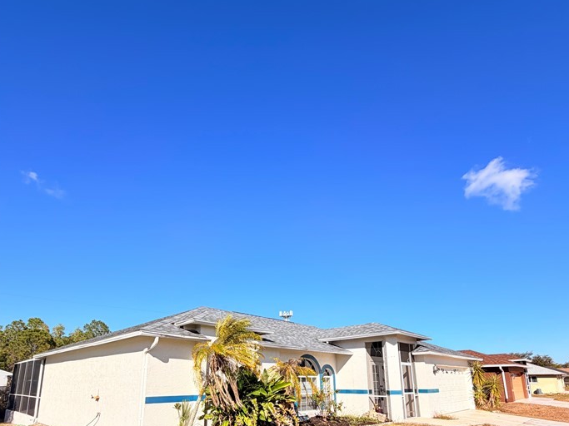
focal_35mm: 21
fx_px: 345
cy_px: 303
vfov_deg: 61.0
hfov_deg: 78.9
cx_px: 267
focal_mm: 2.22
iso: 20
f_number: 2.2
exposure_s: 1/1068
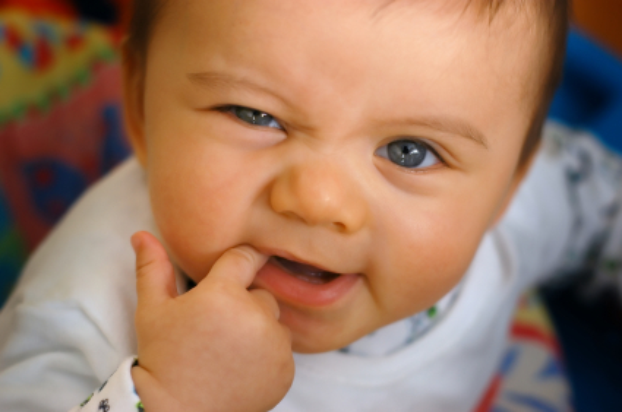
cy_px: 206
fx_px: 1294
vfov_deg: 18.1
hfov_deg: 27.0
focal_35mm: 75
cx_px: 311
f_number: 2.4
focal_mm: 50
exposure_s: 1/125
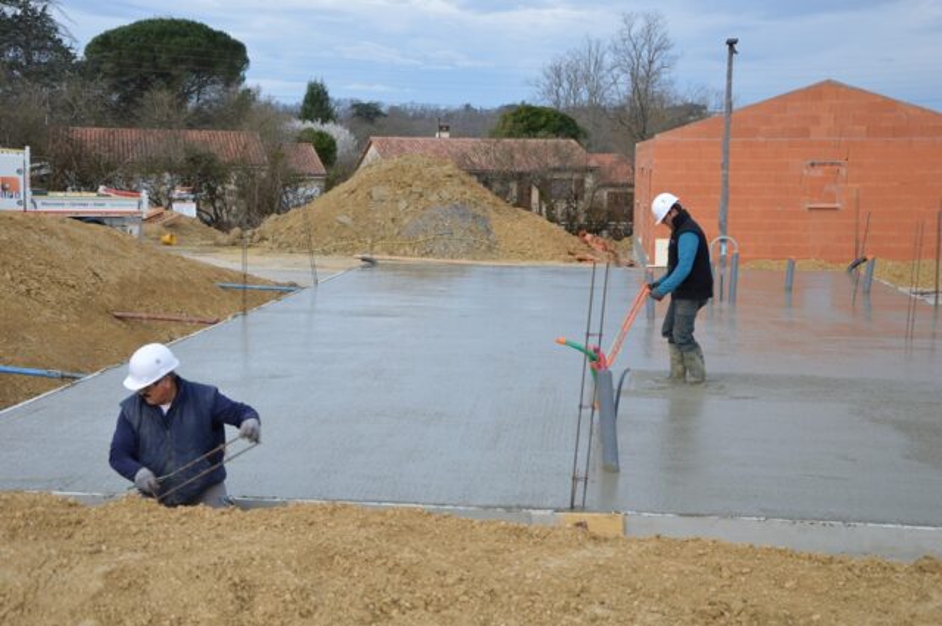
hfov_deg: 41.2
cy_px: 313
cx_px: 471
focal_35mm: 48
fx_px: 1254
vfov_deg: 28.0
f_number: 5.6
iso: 100
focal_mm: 32
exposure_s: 1/125
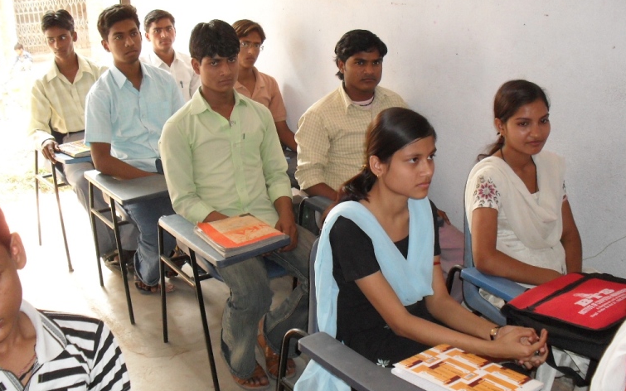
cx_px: 315
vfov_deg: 31.2
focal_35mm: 41
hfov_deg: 48.2
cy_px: 181
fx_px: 700
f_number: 2.8
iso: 200
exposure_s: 1/45
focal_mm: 6.3
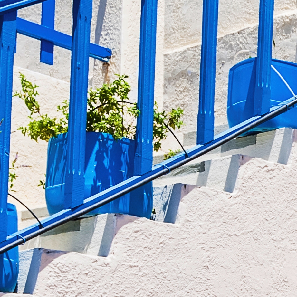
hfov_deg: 12.7
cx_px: 566
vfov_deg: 13.5
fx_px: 1184
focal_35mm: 122
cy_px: 433
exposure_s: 1/80
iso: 200
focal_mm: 22
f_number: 18
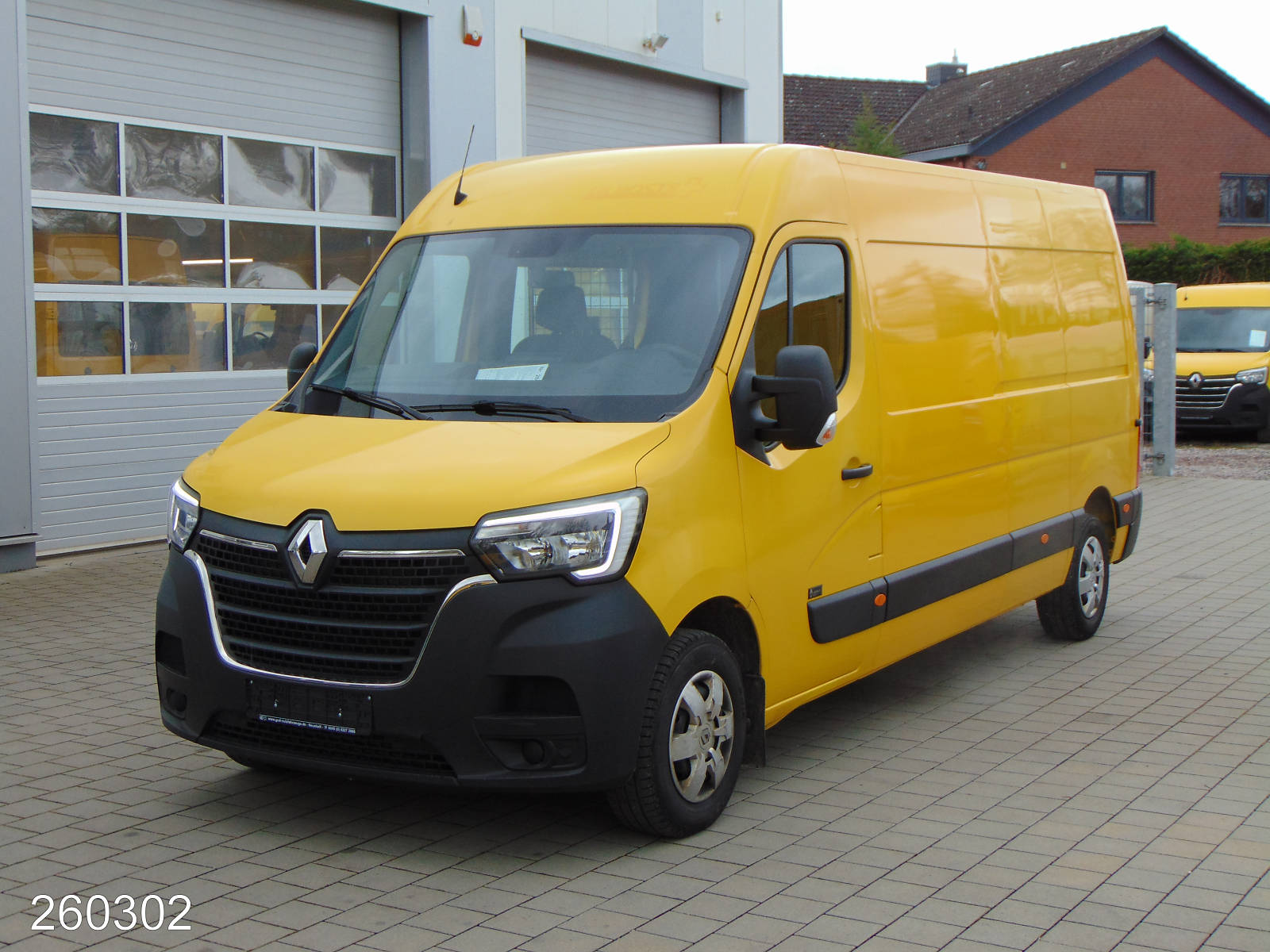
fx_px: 1834
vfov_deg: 29.1
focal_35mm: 50
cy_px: 476
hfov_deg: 38.2
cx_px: 635
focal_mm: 9
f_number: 3.5
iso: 80
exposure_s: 1/160
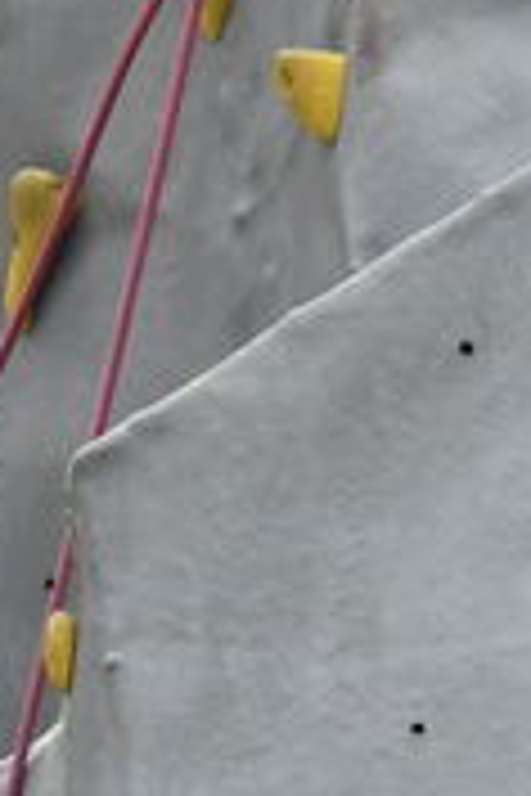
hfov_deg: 2.5
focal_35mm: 542
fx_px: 11991
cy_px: -67
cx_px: 880
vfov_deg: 3.8
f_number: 8
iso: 500
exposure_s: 1/250
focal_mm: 80
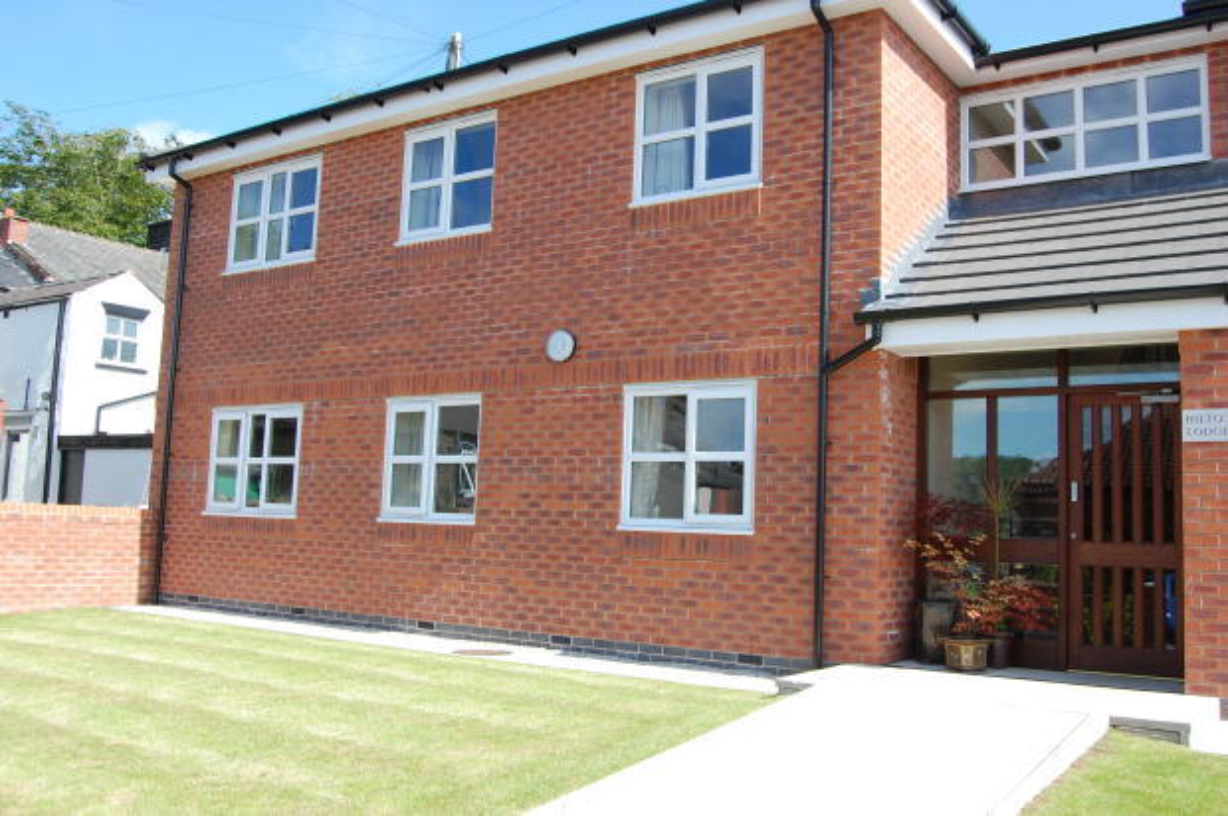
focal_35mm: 33
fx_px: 1124
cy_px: 408
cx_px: 614
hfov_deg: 57.3
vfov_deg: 39.9
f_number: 7.1
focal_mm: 22
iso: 200
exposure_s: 1/200
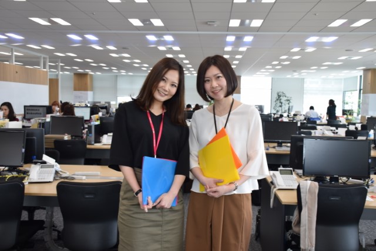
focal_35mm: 39
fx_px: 408
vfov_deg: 34.3
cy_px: 126
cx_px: 188
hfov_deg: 49.5
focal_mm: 26
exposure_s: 1/15
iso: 100
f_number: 5.6
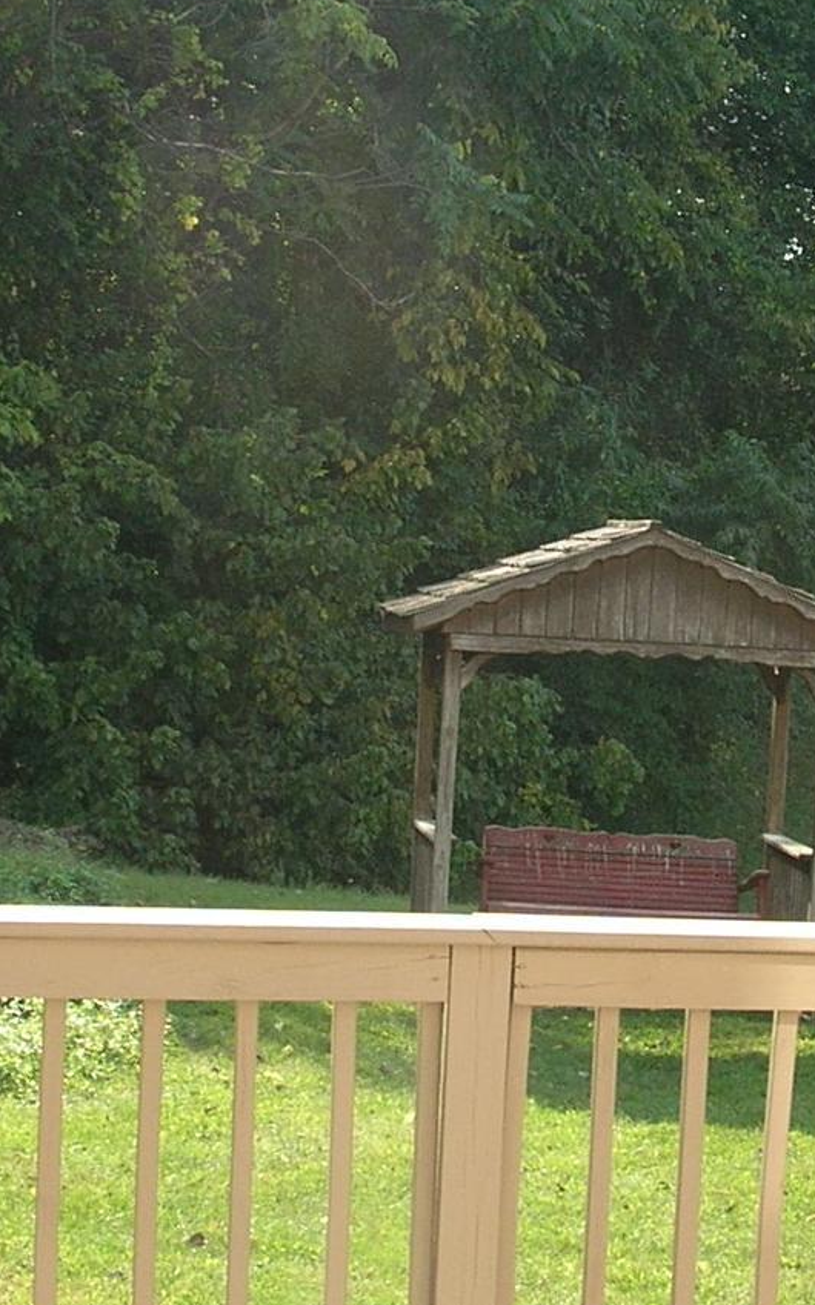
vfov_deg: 22.6
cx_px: 687
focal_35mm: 92
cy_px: 661
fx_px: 3272
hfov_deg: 14.1
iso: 50
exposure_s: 1/160
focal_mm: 6
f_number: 3.7
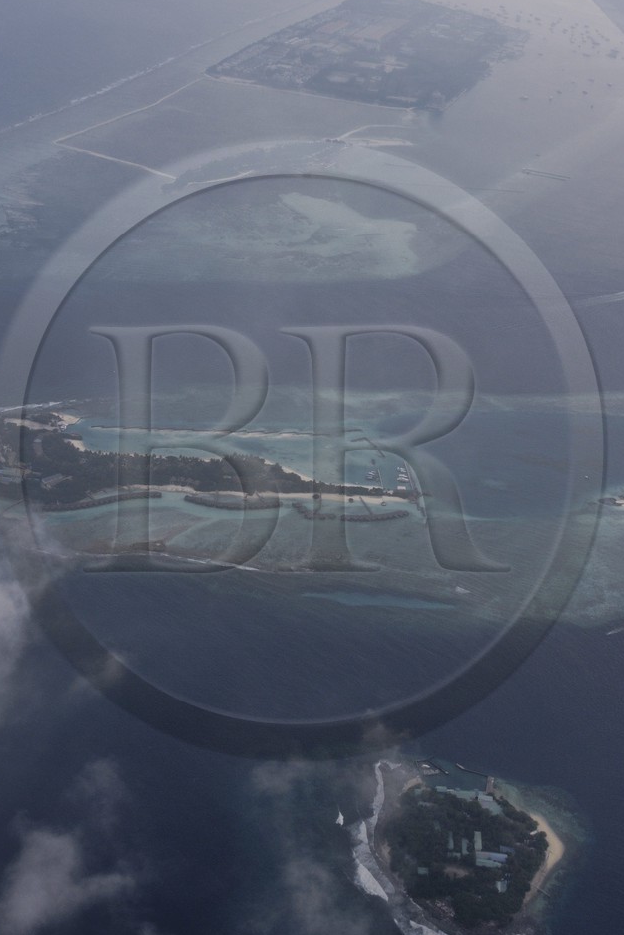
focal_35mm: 58
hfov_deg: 23.4
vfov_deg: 34.5
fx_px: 1507
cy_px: 450
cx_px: 295
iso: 400
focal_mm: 34
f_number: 7.1
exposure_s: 1/400
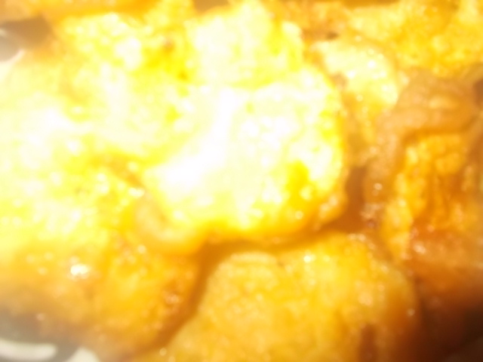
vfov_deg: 53.1
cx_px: 242
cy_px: 181
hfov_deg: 67.3
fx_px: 363
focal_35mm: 26
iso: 200
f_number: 3.2
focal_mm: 4.6
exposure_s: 1/25
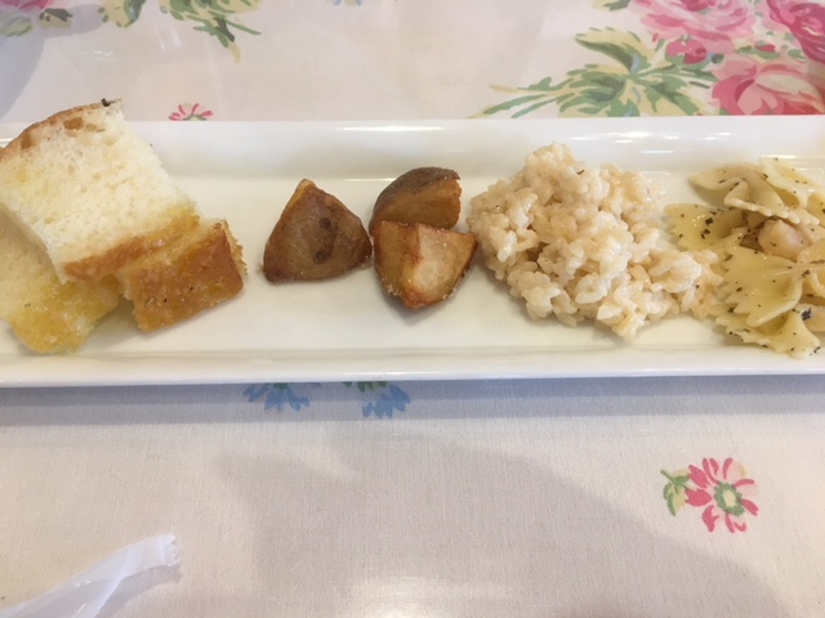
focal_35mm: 29
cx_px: 412
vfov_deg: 48.2
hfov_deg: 61.7
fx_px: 691
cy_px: 309
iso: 40
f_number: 2.2
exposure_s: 1/30
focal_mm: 4.15
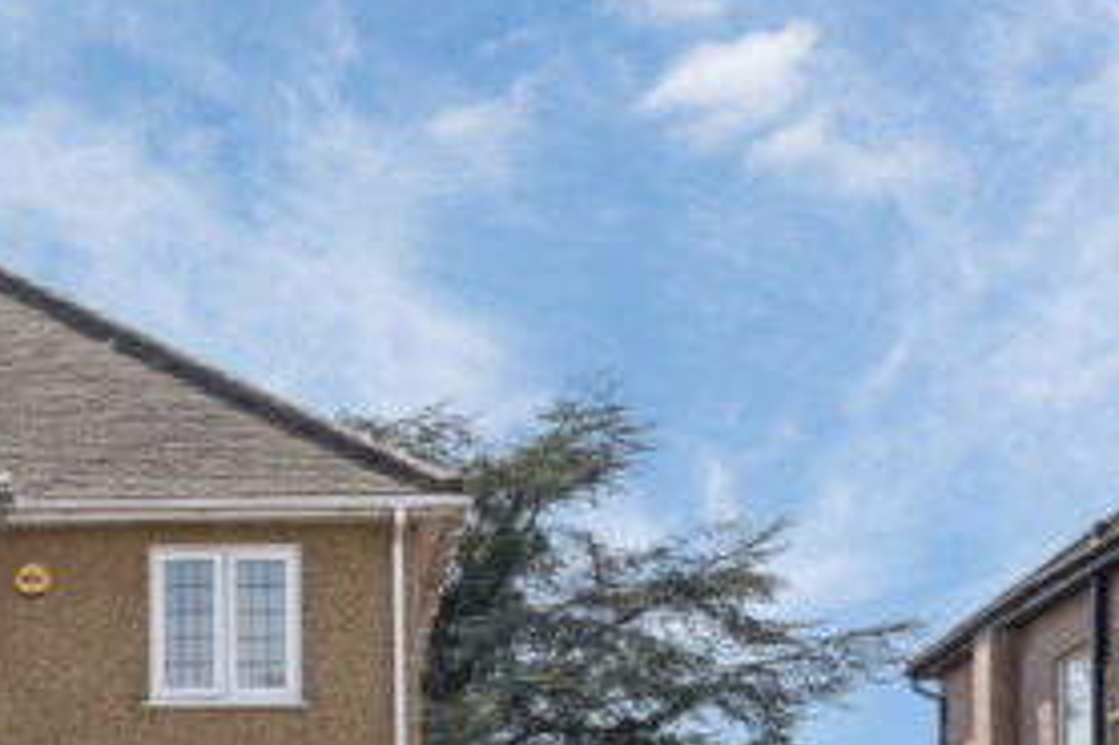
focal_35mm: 83
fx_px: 2578
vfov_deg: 15.9
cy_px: 854
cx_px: 76
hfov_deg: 23.7
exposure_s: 1/1000
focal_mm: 30
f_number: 8
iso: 640
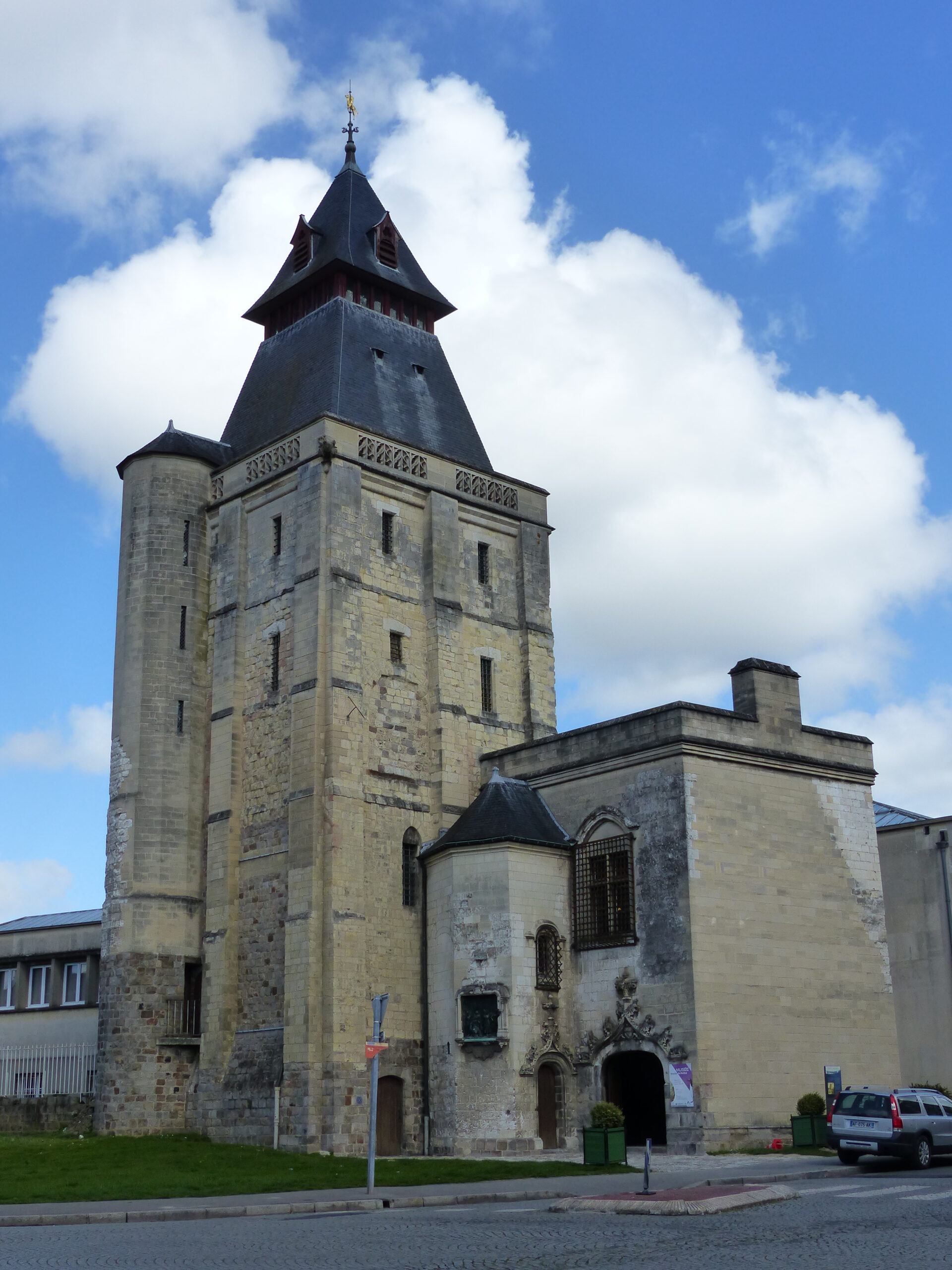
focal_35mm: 44
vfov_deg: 42.9
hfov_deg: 32.9
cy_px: 635
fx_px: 1613
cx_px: 476
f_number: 4
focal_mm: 7.8
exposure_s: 1/1000
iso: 160
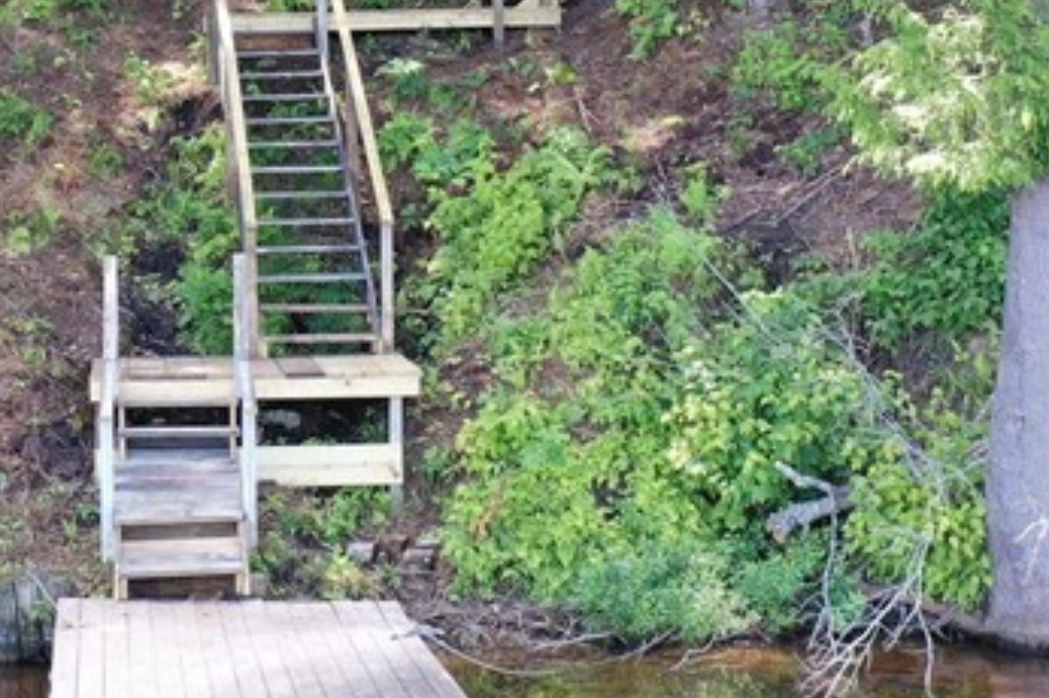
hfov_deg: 22.7
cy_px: -155
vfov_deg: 14.9
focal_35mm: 88
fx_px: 2562
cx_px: 158
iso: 100
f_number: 3.5
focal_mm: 10.26
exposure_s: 1/60
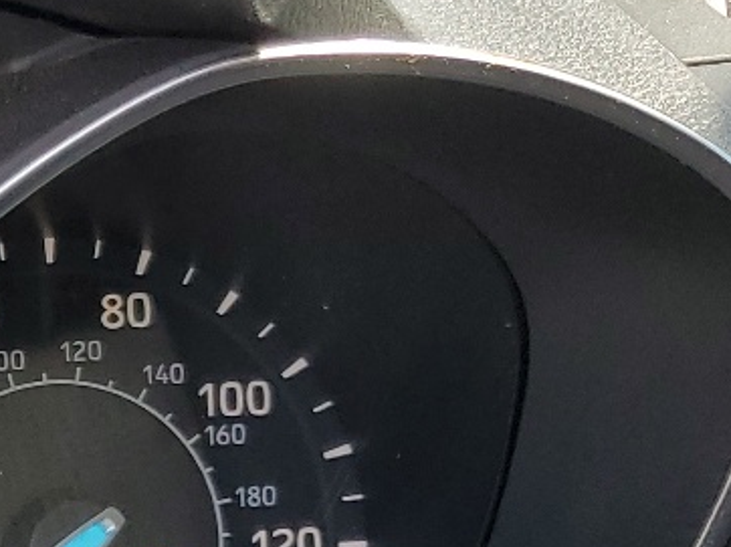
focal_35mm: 115
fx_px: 2427
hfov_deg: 14.7
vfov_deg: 12.9
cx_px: -638
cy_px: 325
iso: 50
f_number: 1.5
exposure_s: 1/333
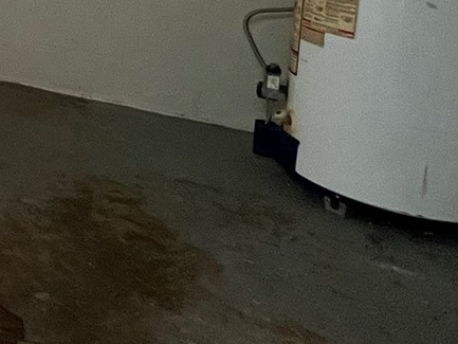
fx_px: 635
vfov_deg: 26.1
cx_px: -335
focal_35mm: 48
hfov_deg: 23.5
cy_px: -96
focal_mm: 1.57
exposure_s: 1/60
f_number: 1.8
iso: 320
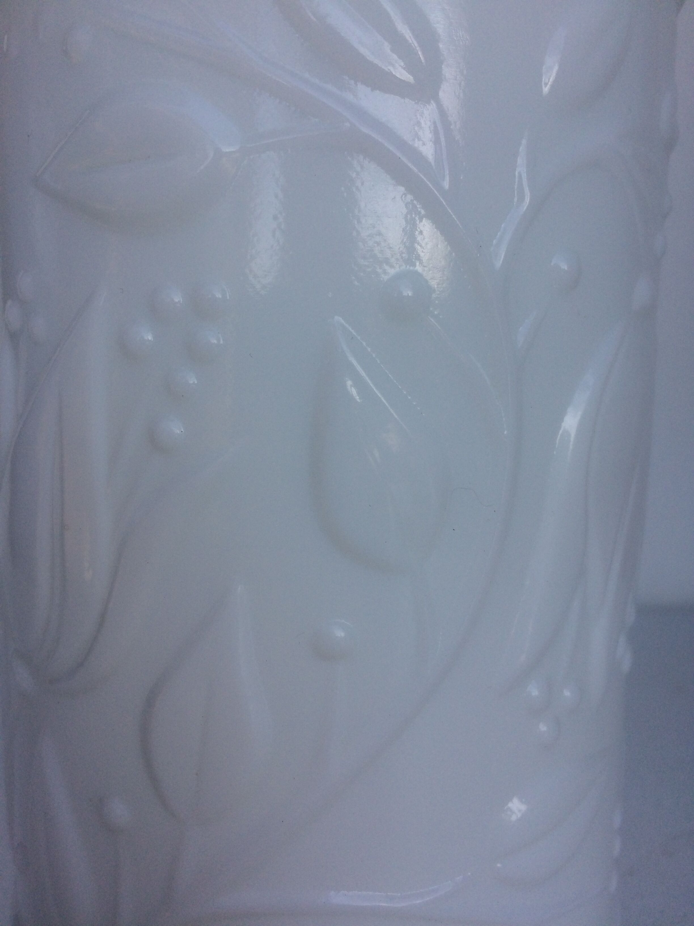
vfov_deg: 61.7
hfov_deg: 48.2
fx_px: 775
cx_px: 347
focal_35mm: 29
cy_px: 463
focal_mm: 4.15
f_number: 2.2
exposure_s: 1/471
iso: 32
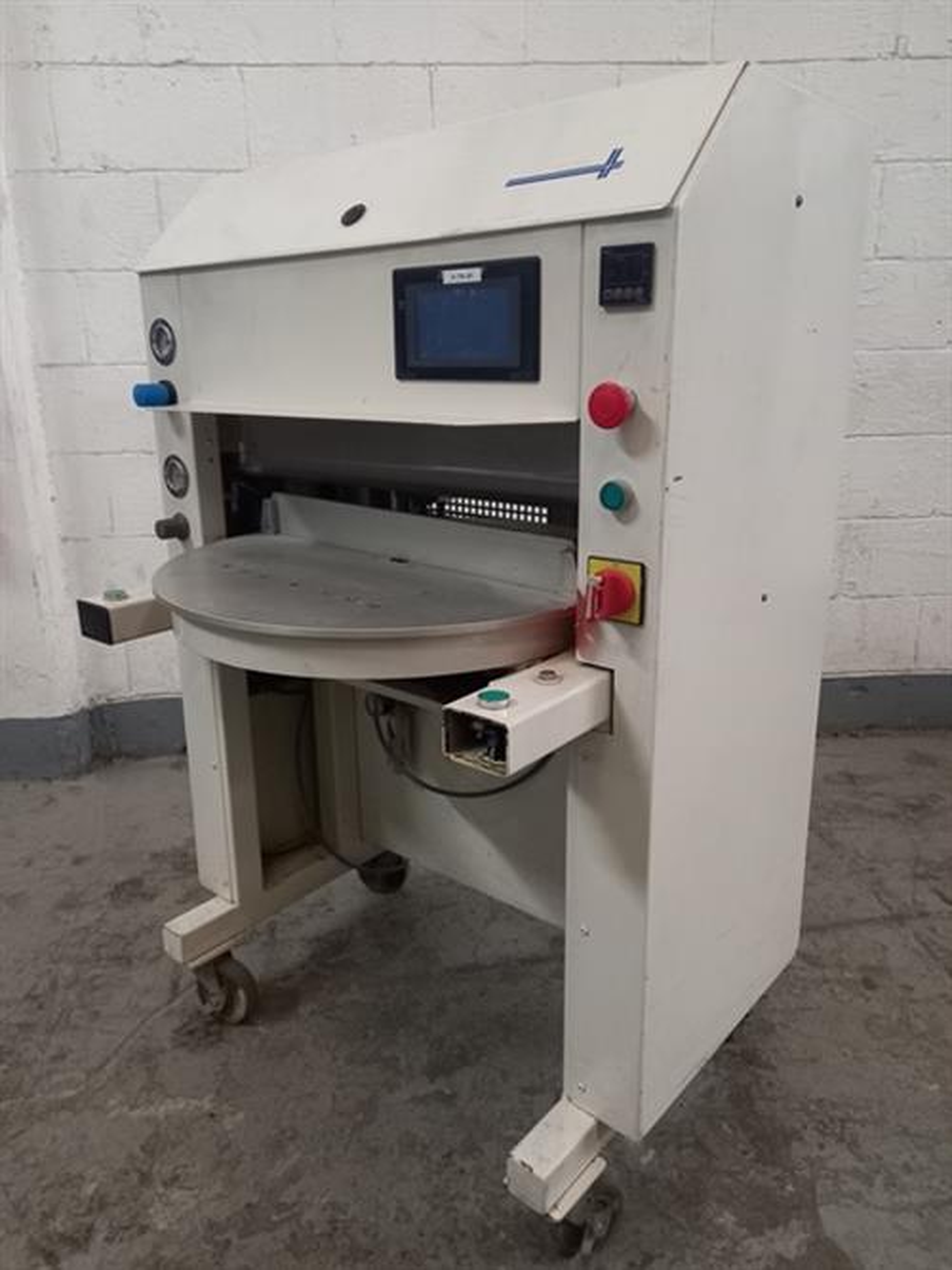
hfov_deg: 54.9
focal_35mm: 25
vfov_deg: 69.4
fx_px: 917
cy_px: 635
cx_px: 476
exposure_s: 1/24
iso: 400
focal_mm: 4.6
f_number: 2
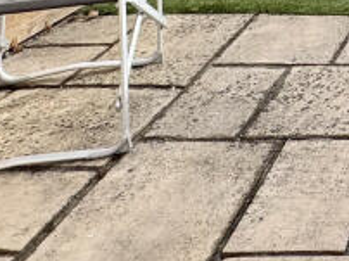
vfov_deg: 15.8
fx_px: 715
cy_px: -275
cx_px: 530
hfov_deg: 22.3
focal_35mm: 71
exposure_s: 1/756
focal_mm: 2.22
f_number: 2.2
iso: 40
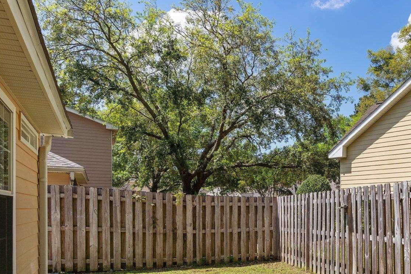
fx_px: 354
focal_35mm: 31
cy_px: 216
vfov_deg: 40.7
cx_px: 352
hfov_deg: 54.3
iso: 100
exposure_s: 1/25
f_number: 9
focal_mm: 17
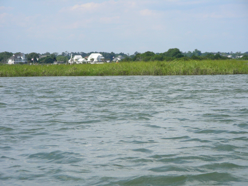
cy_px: 93
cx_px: 124
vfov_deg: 10.0
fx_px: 1060
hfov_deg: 13.3
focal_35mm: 148
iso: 50
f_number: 4
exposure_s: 1/784
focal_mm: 24.7
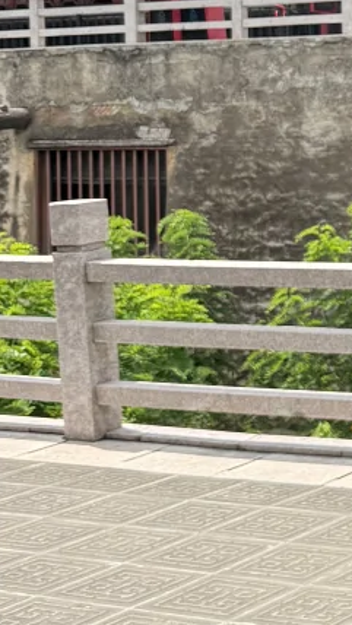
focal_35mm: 88
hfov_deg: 12.0
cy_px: 112
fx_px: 1459
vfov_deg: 23.8
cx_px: 748
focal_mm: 6.76
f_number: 1.78
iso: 100
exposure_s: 1/6711
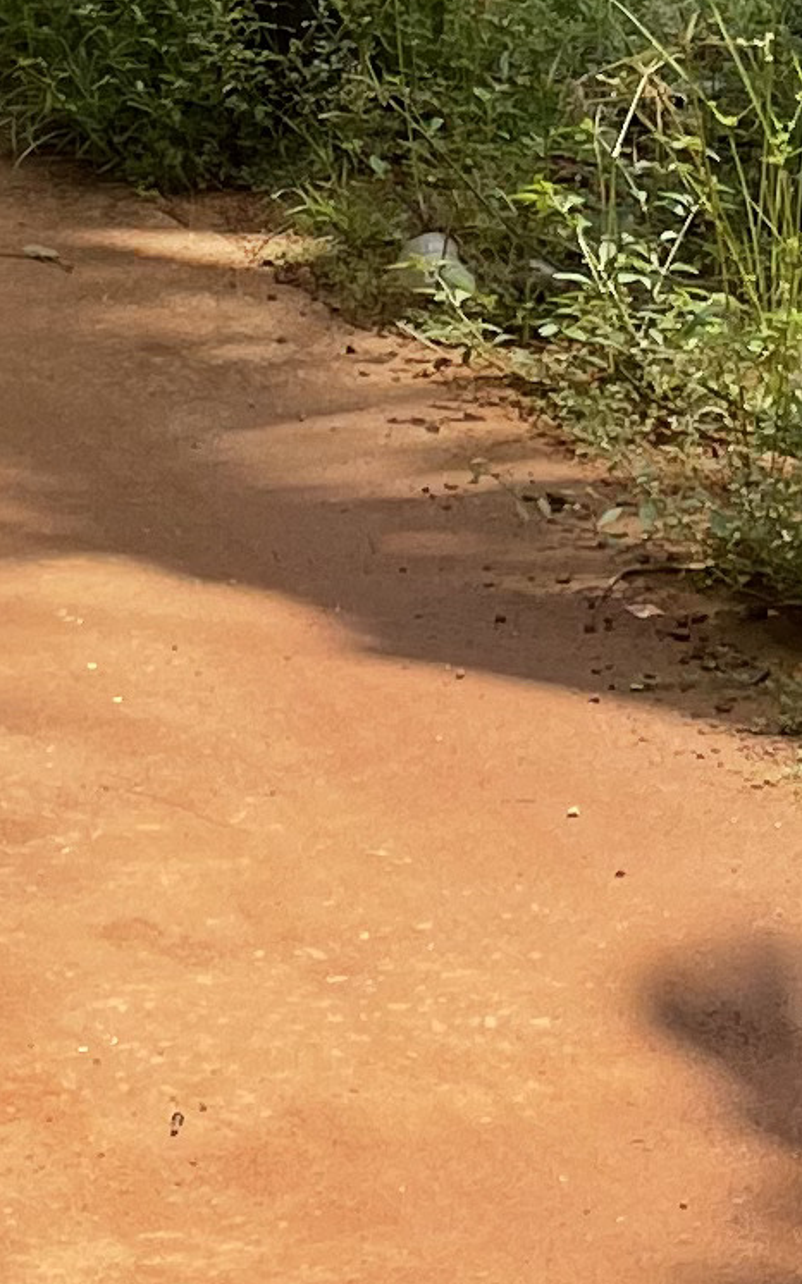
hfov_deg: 8.8
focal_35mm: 149
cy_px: -1320
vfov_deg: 12.3
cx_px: 176
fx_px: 5213
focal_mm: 4.2
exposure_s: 1/1511
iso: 32
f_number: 1.6
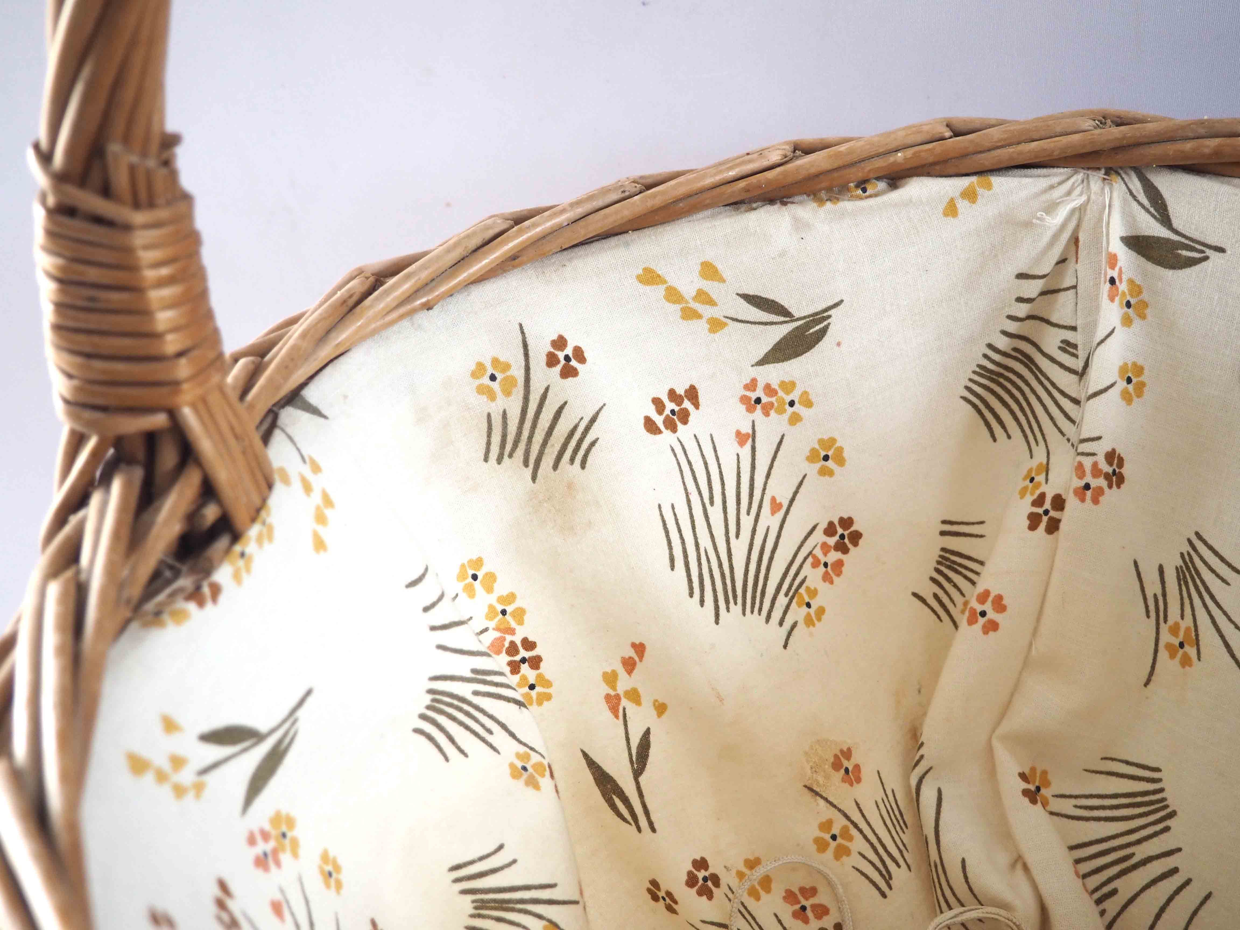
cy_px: 465
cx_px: 620
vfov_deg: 32.9
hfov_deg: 42.9
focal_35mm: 44
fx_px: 1576
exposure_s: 1/60
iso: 800
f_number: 4.2
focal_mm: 22
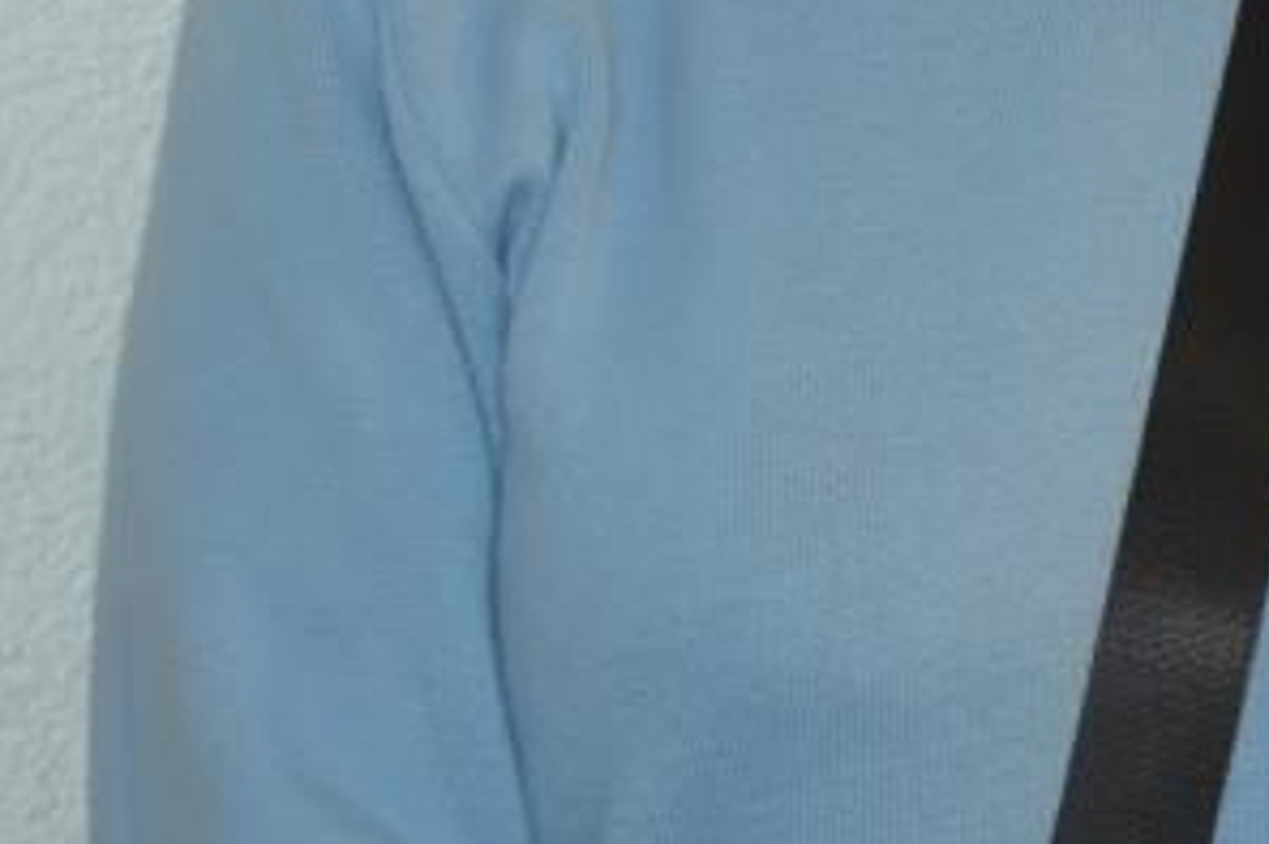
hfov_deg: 14.2
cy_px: -298
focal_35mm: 135
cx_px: 1916
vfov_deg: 9.9
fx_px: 4756
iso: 1600
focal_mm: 26
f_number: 5.6
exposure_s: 1/60
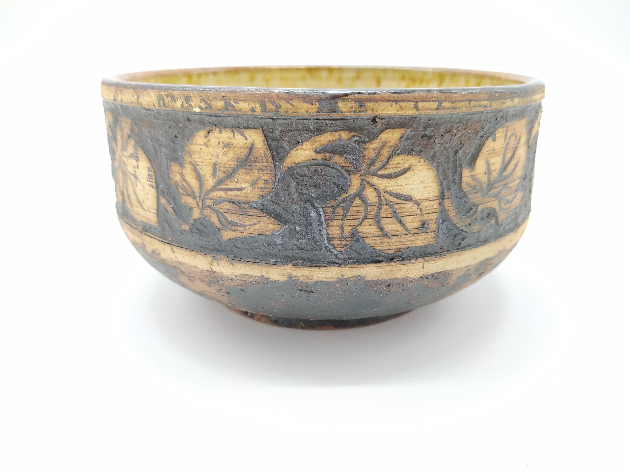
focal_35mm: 24
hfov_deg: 71.6
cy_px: 236
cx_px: 315
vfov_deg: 56.8
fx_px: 437
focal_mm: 3.94
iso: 250
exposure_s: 1/144
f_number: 1.9
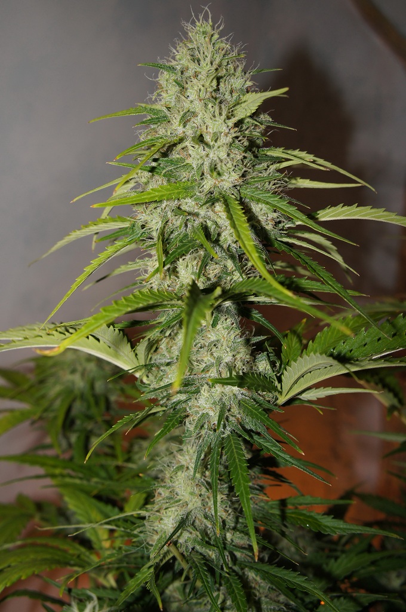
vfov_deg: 51.3
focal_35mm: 38
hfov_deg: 35.4
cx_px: 203
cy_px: 306
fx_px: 636
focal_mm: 25
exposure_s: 1/50
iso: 400
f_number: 5.6
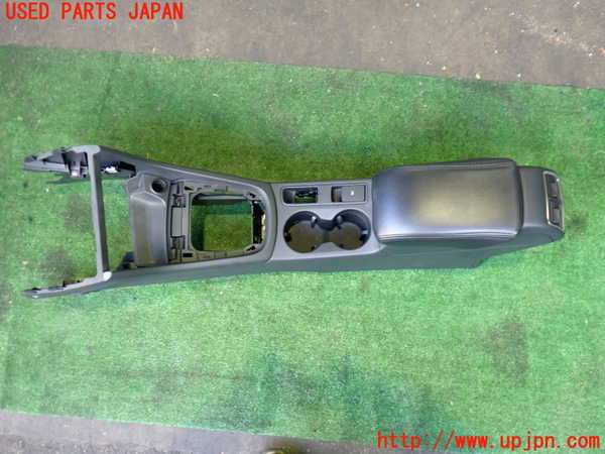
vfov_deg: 46.8
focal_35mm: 30
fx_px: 524
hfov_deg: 60.0
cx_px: 302
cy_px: 227
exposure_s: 1/30
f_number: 2.3
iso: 400
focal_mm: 5.4
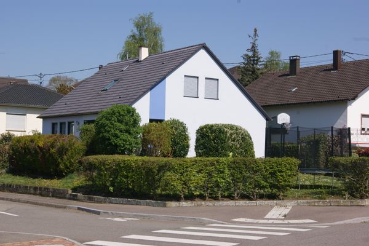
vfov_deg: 22.6
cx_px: 184
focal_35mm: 60
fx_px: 615
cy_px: 123
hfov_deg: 33.4
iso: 100
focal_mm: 40
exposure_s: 1/125
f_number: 13
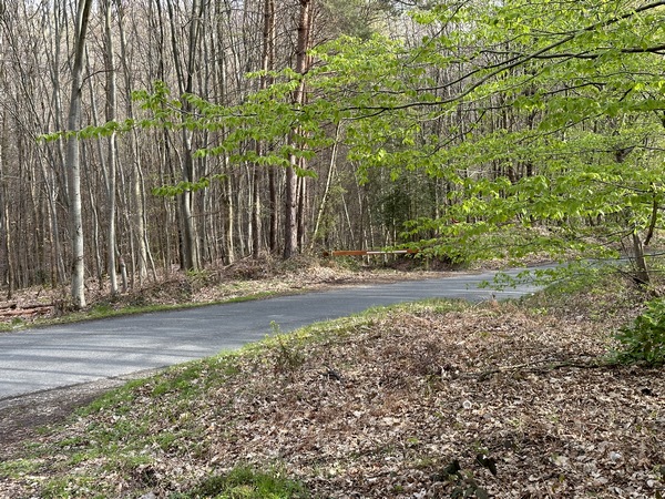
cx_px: 332
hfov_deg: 39.7
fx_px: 922
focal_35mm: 48
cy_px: 250
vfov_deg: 30.3
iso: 64
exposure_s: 1/482
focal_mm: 6.86
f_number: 1.78
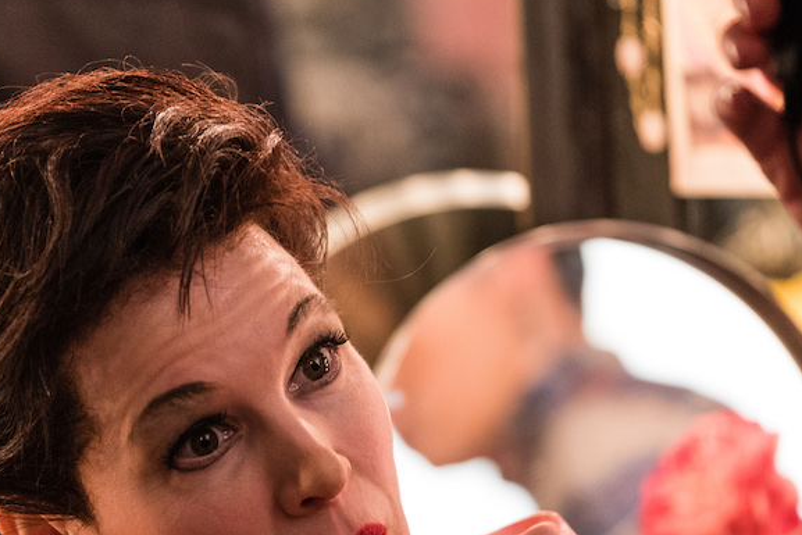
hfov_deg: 5.5
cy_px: 455
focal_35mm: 373
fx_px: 8311
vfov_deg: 3.7
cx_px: 249
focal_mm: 140
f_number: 3.2
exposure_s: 1/125
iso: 2500
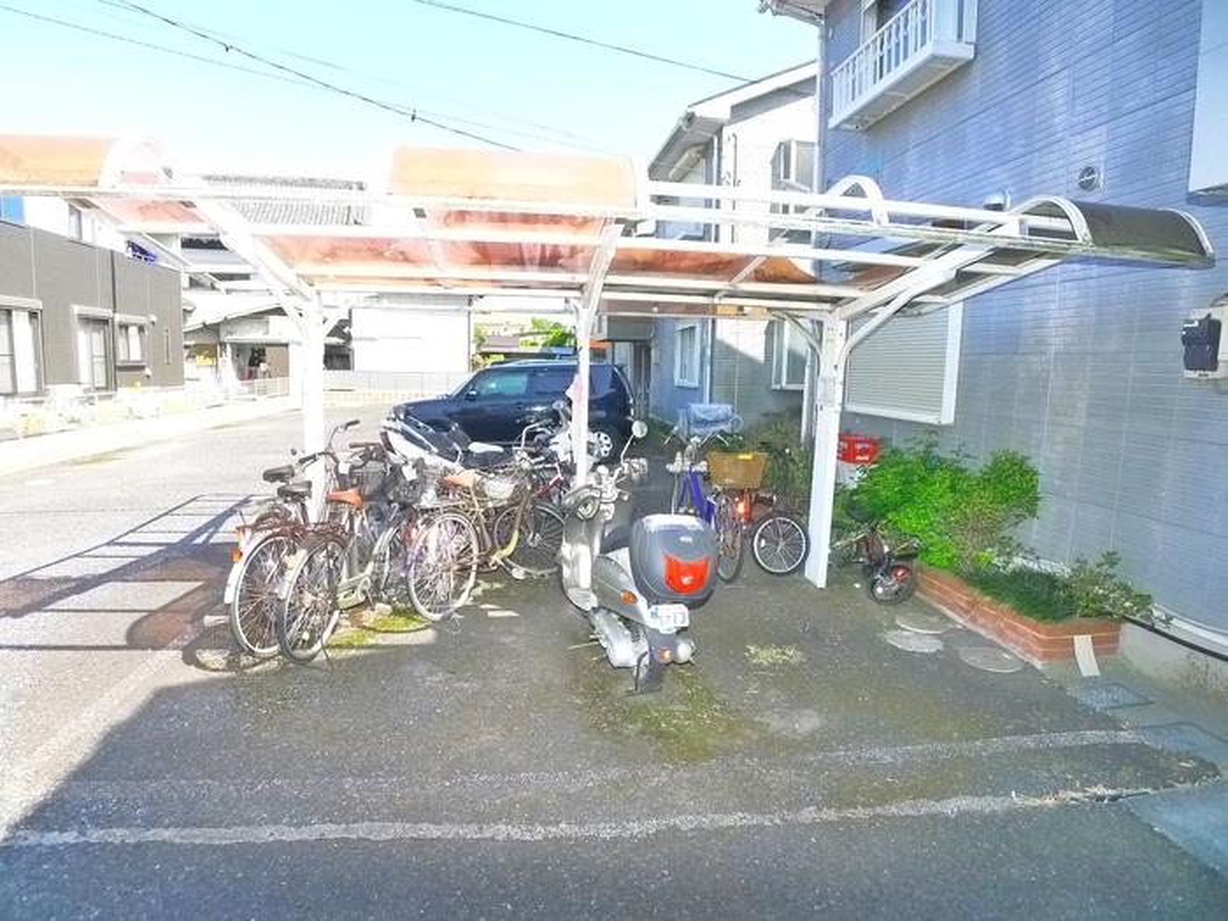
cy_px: 460
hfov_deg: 71.6
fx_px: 851
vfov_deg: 56.8
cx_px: 614
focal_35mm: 24
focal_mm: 5.1
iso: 400
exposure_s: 1/400
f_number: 2.8
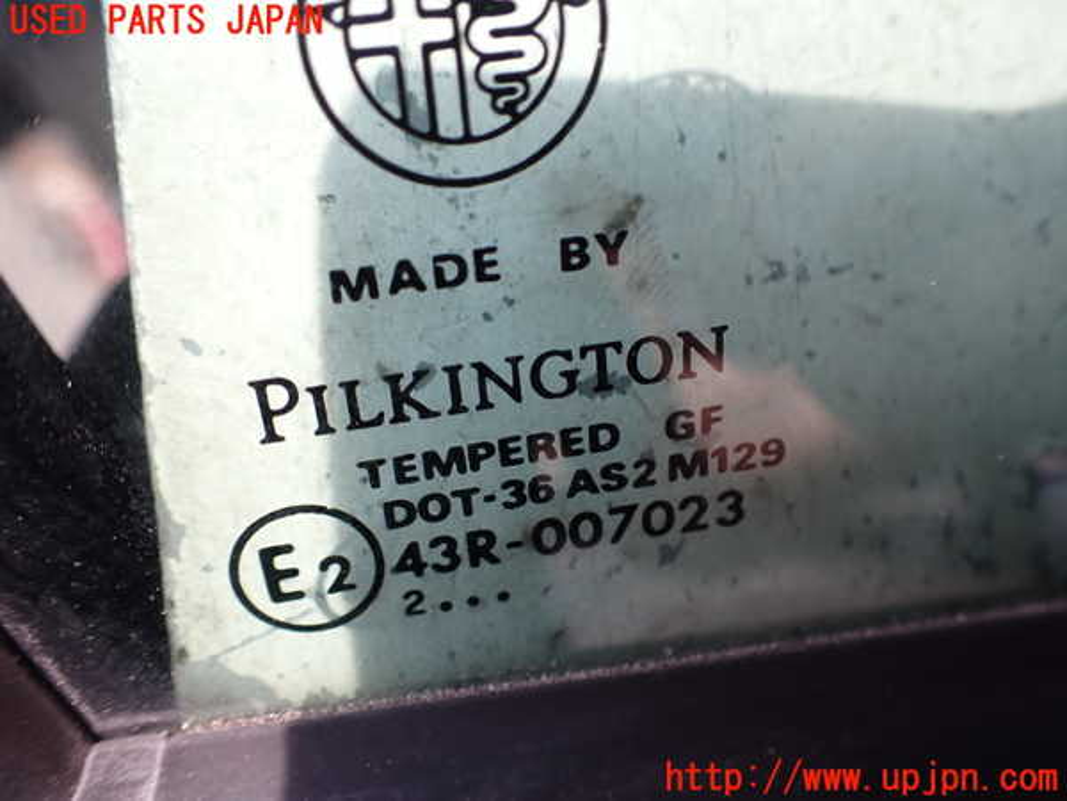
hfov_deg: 60.0
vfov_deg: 46.8
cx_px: 534
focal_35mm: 30
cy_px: 400
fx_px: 925
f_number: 2.3
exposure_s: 1/250
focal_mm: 5.4
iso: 100
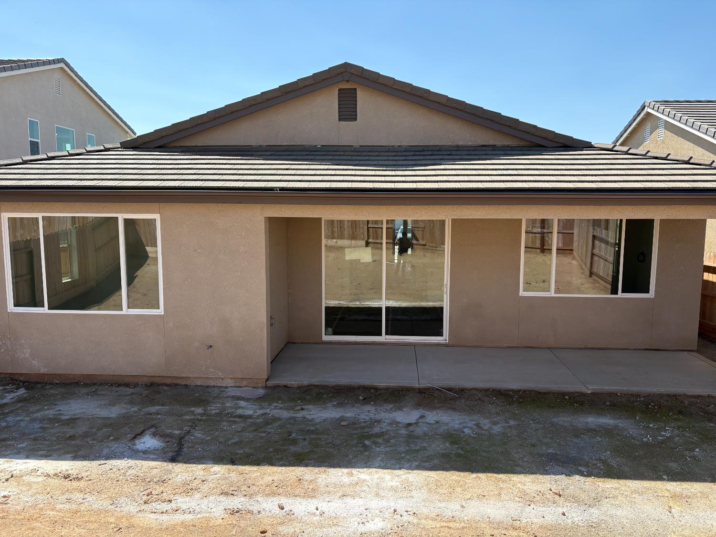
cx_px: 358
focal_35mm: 26
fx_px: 538
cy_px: 268
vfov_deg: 53.1
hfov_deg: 67.3
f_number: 1.6
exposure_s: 1/2985
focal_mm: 5.96
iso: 50
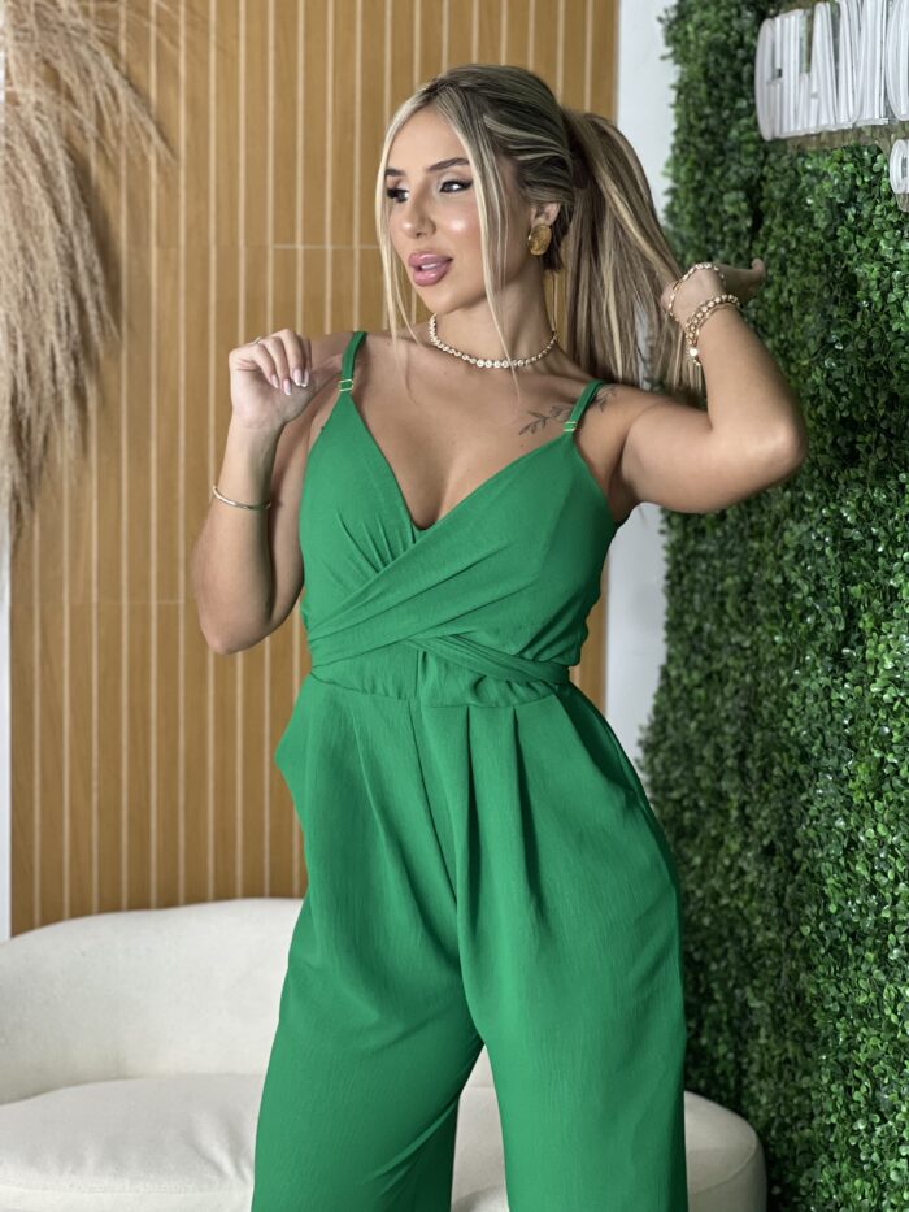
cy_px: 606
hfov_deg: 19.1
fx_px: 2695
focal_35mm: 77
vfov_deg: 25.3
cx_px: 454
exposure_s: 1/120
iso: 200
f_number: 2.8
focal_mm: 9
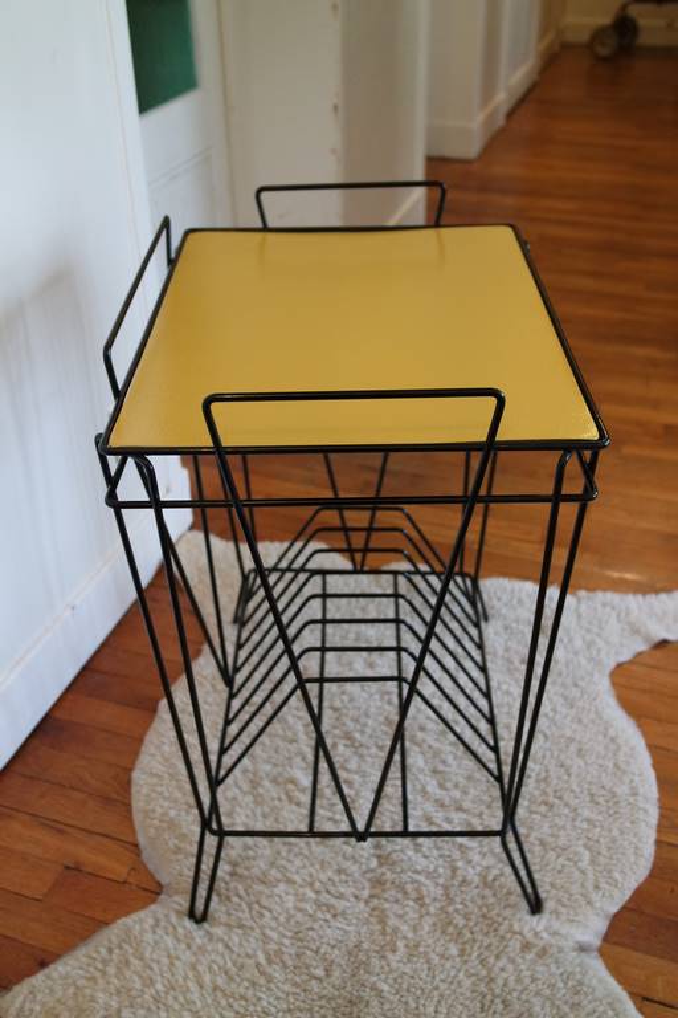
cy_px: 509
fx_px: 1017
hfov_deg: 36.9
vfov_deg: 53.1
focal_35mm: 36
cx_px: 339
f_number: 3.5
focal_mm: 24
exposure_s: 1/50
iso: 1600
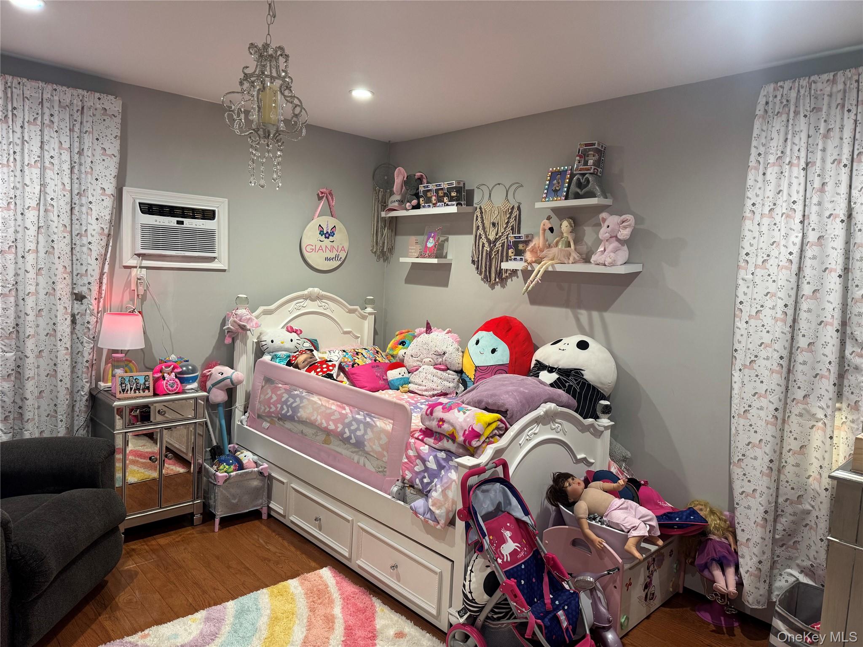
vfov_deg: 56.8
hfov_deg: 71.6
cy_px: 324
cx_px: 432
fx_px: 598
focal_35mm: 24
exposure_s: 1/60
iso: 160
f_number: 1.78
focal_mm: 6.76
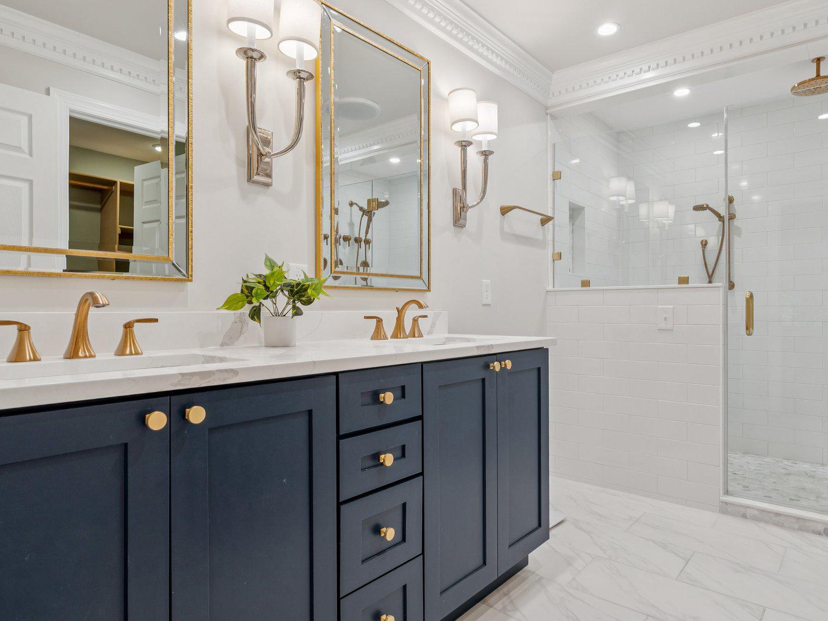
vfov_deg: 61.1
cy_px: 317
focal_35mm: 22
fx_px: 526
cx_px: 441
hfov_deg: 76.3
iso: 200
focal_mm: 16
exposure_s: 1/15
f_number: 7.1
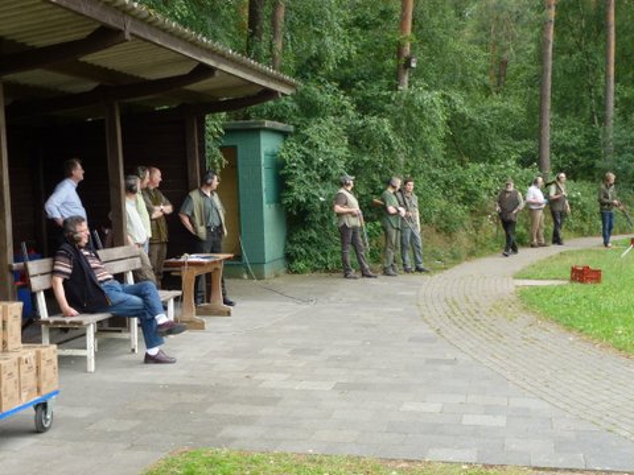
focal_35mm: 49
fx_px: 897
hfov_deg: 38.9
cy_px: 238
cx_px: 317
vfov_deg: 29.7
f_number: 4.1
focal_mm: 8.7
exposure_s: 1/80
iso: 100
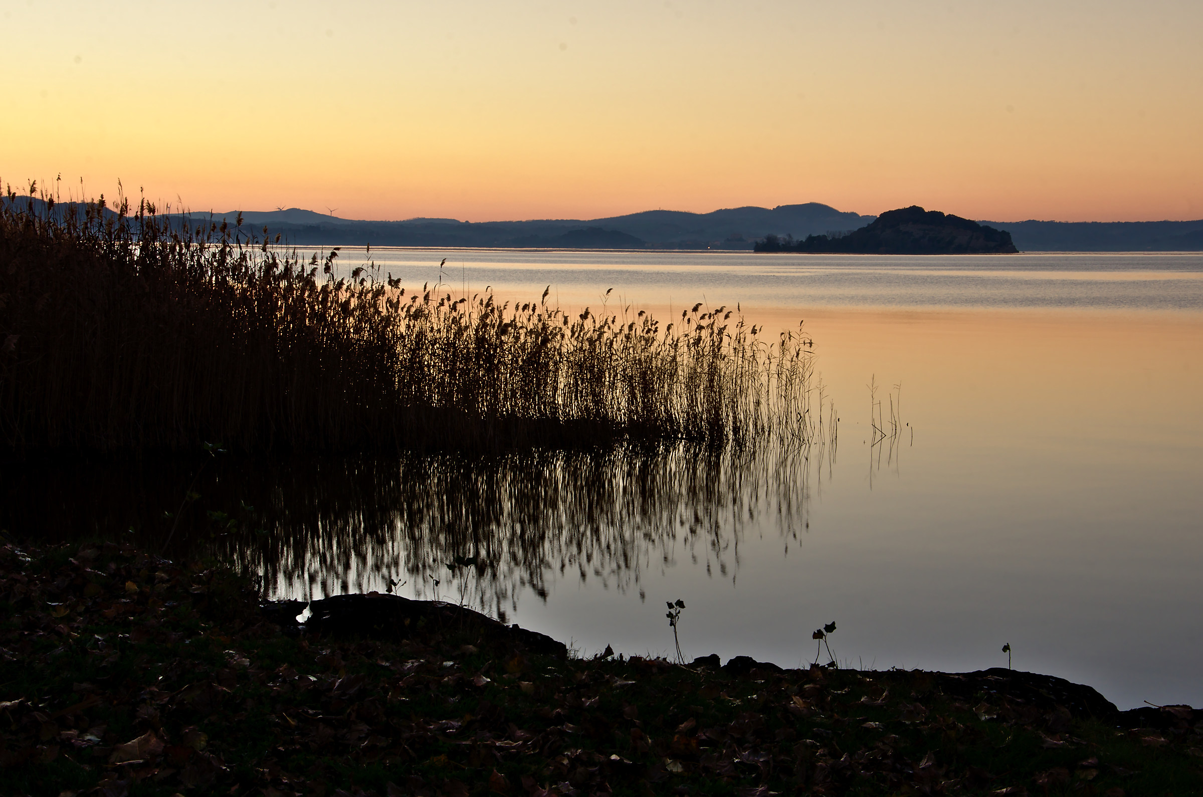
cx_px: 602
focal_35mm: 63
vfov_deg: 21.5
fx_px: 2101
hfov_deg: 32.0
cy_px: 398
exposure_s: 1/4
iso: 100
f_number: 18
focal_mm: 42
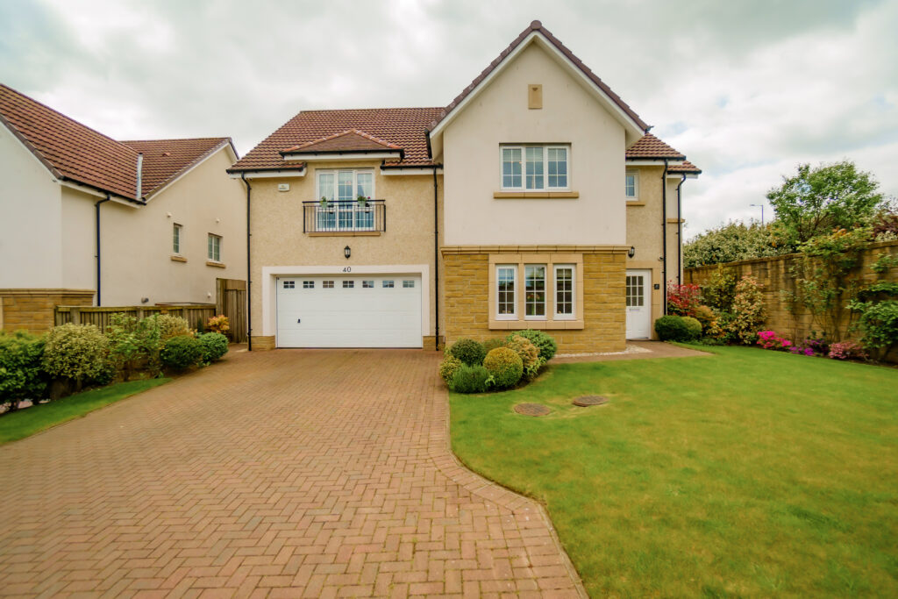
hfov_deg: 100.4
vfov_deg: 77.3
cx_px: 449
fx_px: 374
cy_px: 300
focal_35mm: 15
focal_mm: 10
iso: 320
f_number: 4
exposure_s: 1/2000
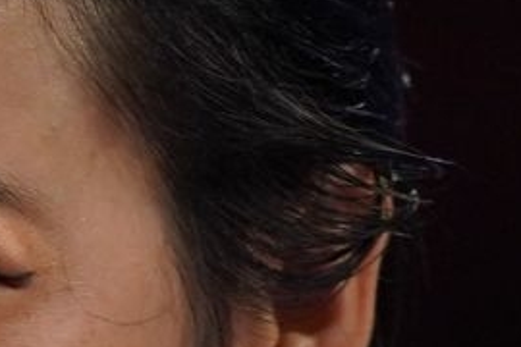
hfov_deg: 0.5
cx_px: -527
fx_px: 57812
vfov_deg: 0.3
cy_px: 650
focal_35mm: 3995
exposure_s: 1/500
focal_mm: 400
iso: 500
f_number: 2.8
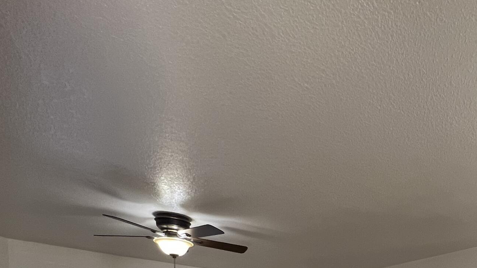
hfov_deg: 51.9
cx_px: 436
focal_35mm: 33
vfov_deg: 27.0
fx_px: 417
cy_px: 386
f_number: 1.8
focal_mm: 1.57
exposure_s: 1/60
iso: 160
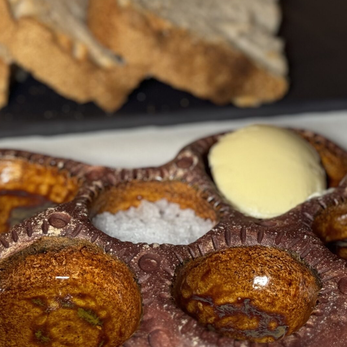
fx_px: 1157
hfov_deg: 17.0
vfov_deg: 17.1
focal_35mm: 102
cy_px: 168
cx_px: 132
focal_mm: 6.76
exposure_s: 1/50
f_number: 1.78
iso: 125
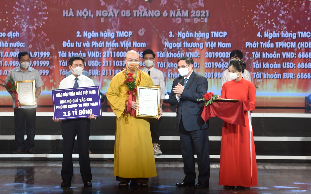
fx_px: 1187
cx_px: 129
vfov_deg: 9.4
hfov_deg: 14.9
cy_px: 93
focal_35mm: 140
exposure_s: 1/250
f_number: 3.2
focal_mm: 116
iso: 800
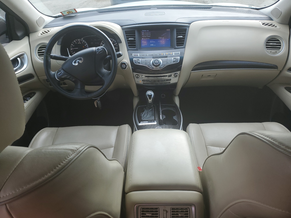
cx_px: 146
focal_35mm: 26
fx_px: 219
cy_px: 109
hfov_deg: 67.3
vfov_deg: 53.1
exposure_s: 1/370
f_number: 1.5
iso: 50
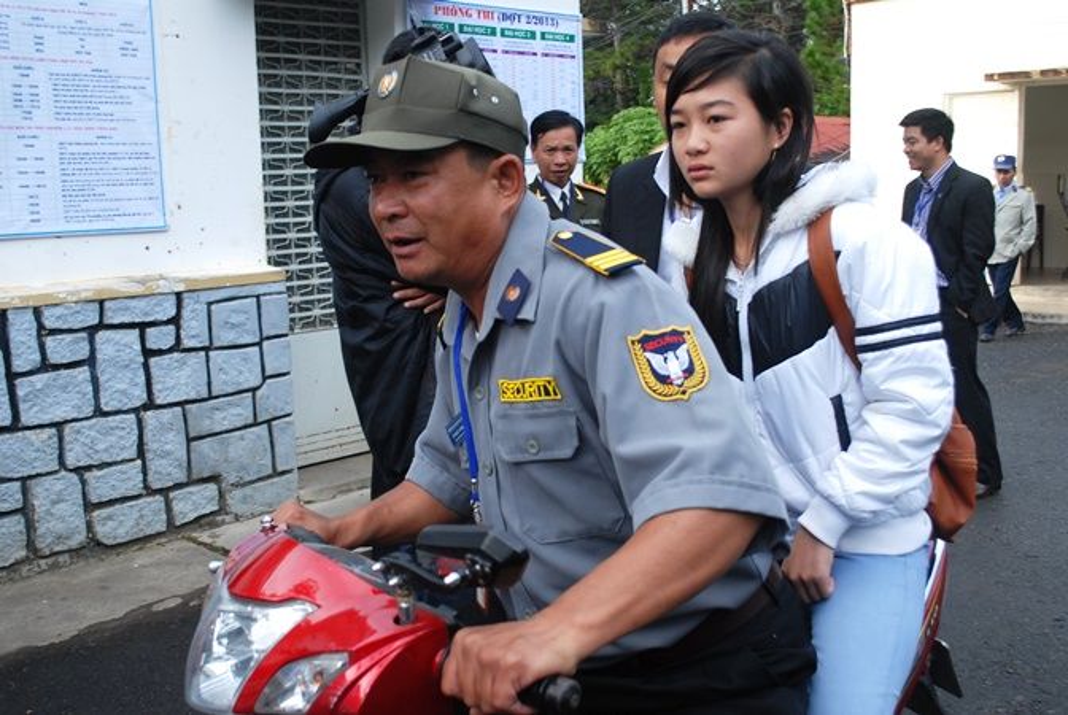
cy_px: 358
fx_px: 1159
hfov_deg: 49.5
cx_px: 534
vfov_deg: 34.3
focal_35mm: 39
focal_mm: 26
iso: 400
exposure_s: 1/200
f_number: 5.6
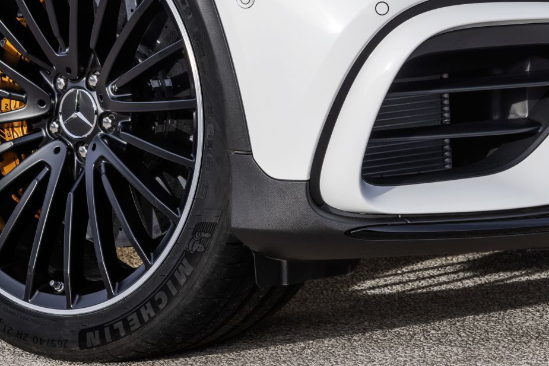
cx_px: 242
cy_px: 7
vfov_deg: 6.3
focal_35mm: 218
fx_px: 3325
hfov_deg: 9.4
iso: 100
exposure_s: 1/100
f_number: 11
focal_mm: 105
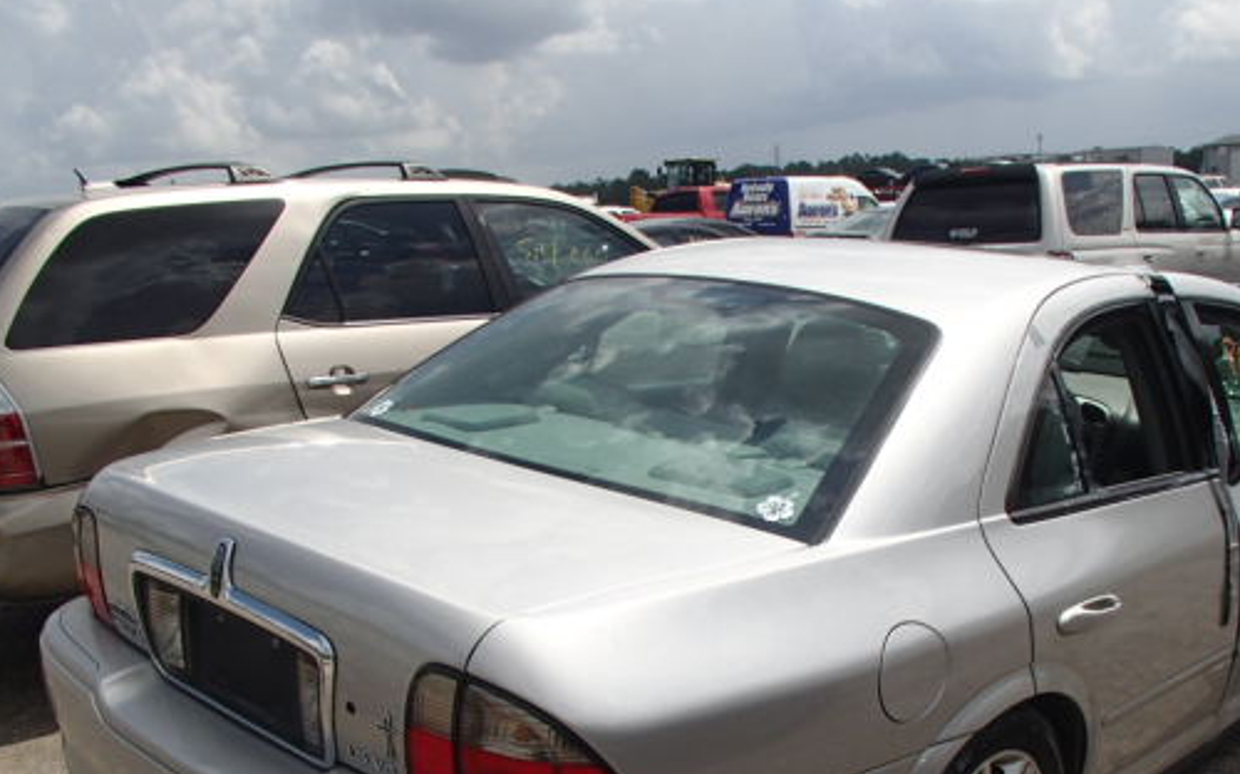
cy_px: 583
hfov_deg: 51.3
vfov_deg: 32.9
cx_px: 727
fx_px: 1284
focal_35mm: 38
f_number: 11
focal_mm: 5
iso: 100
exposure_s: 1/200
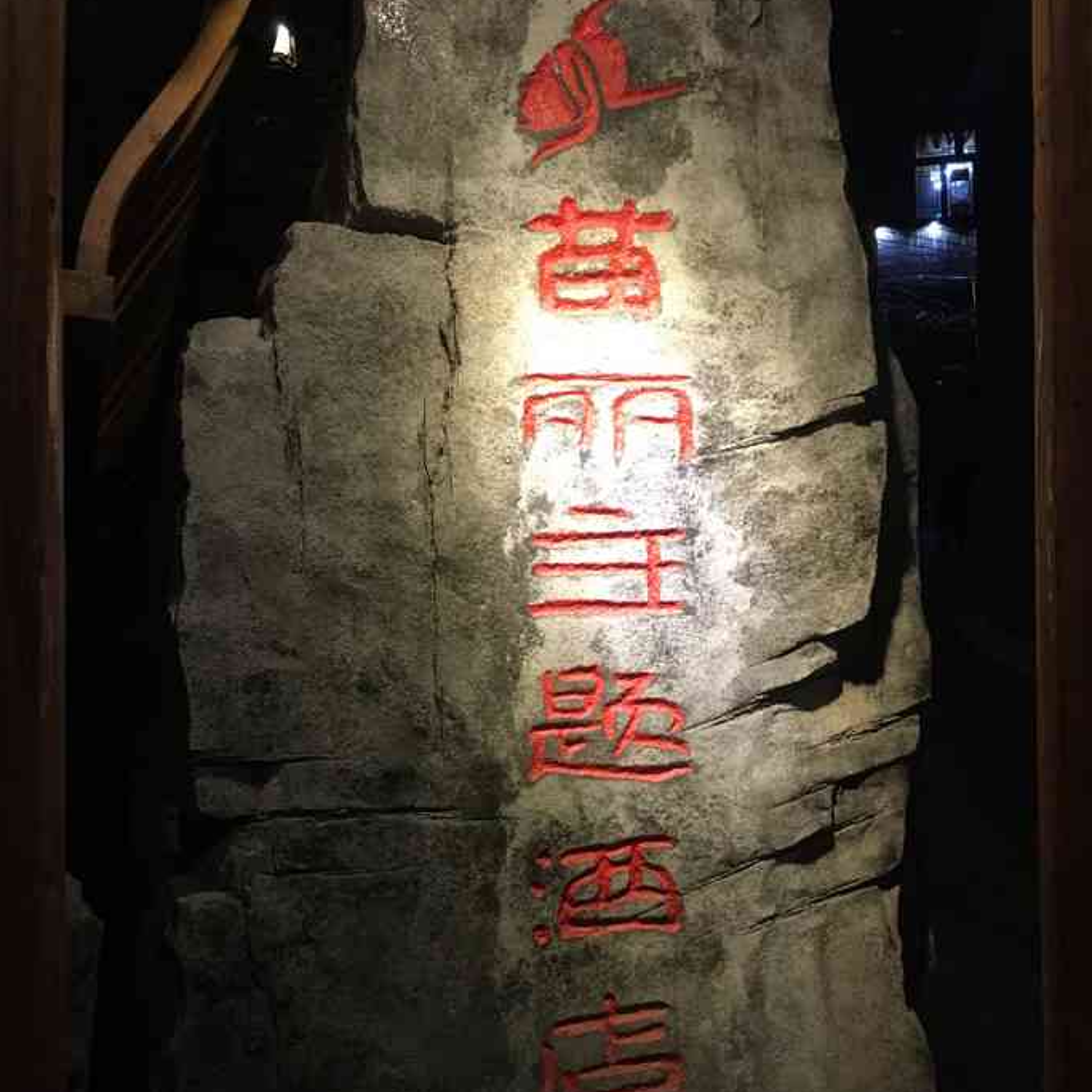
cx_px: 555
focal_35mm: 35
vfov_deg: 47.1
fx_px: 1249
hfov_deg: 47.2
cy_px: 632
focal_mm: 4.15
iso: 250
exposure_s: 1/33
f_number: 2.2
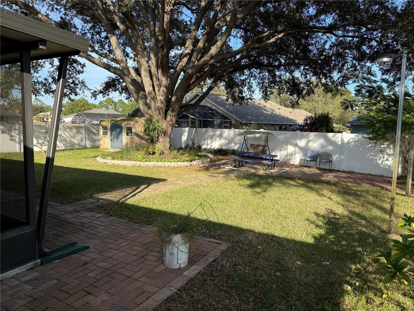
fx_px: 287
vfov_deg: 56.8
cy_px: 156
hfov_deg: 71.6
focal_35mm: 24
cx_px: 207
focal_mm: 6.76
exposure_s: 1/2110
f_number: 1.78
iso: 80
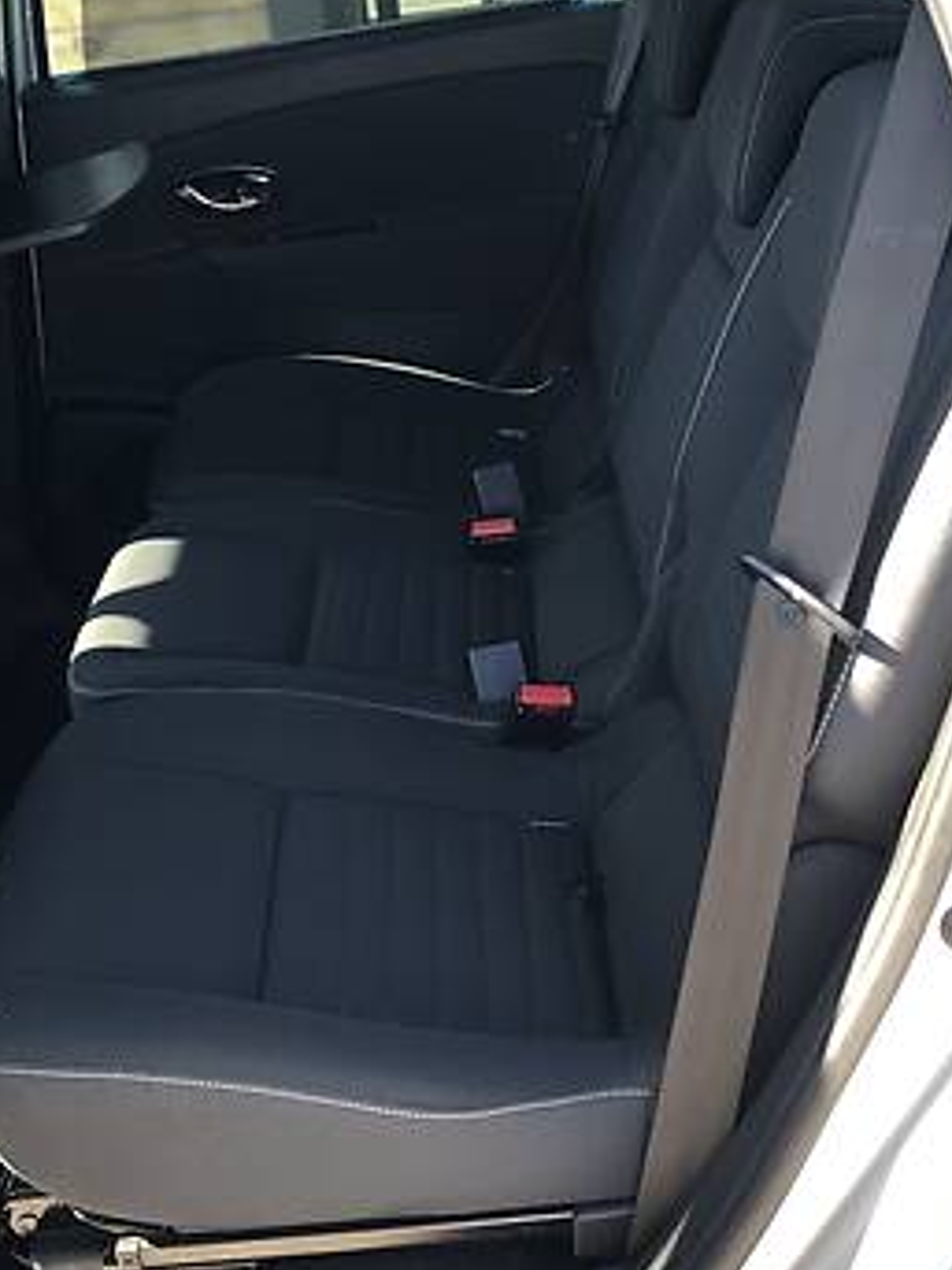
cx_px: 404
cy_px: 470
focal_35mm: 49
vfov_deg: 38.7
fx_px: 1798
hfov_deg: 29.6
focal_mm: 4
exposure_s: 1/80
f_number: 1.8
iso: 32
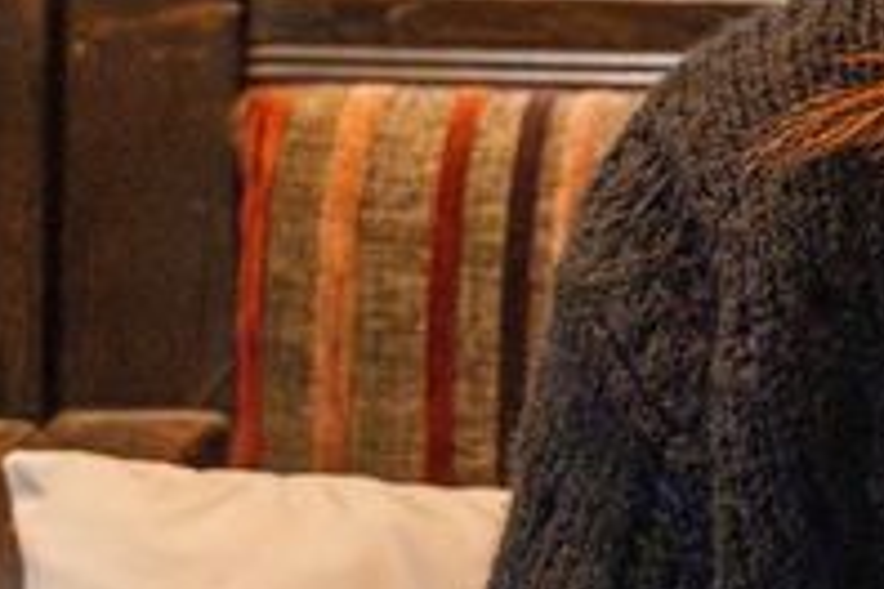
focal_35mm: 118
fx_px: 2893
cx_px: 1344
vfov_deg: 11.4
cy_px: -123
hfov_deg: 15.9
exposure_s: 1/200
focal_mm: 29.2
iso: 8000
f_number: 2.8
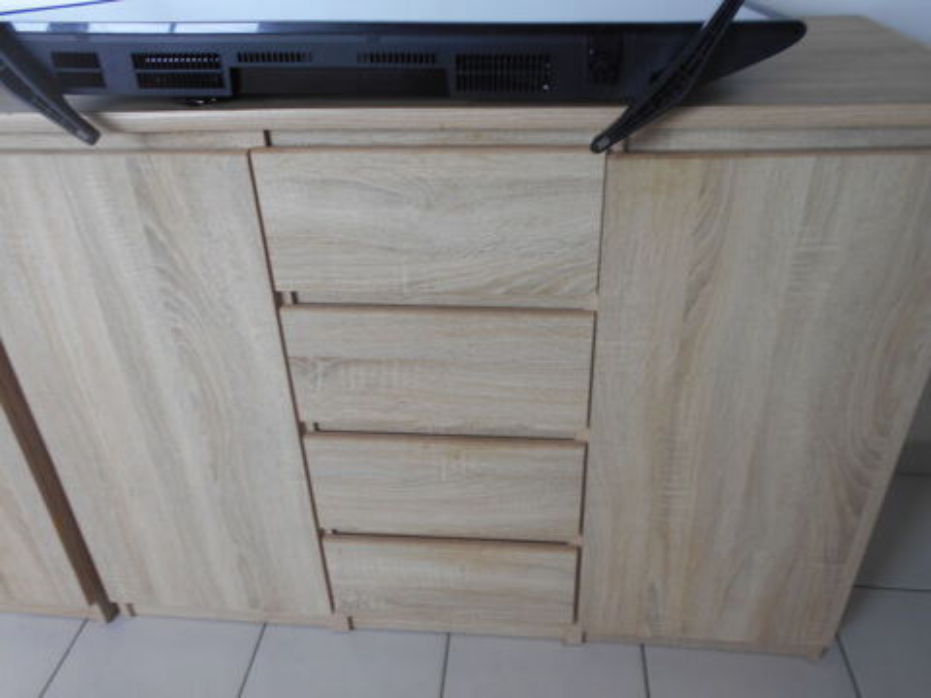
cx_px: 466
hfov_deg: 67.3
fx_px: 699
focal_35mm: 26
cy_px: 349
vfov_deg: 53.1
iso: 80
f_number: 3.2
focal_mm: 4.6
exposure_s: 1/30
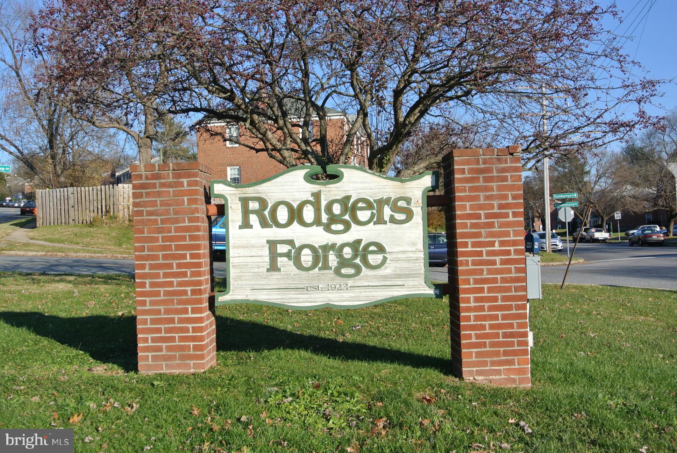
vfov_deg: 36.0
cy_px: 226
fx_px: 697
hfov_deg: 51.8
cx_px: 338
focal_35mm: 37
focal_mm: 14
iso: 100
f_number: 4.5
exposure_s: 1/640
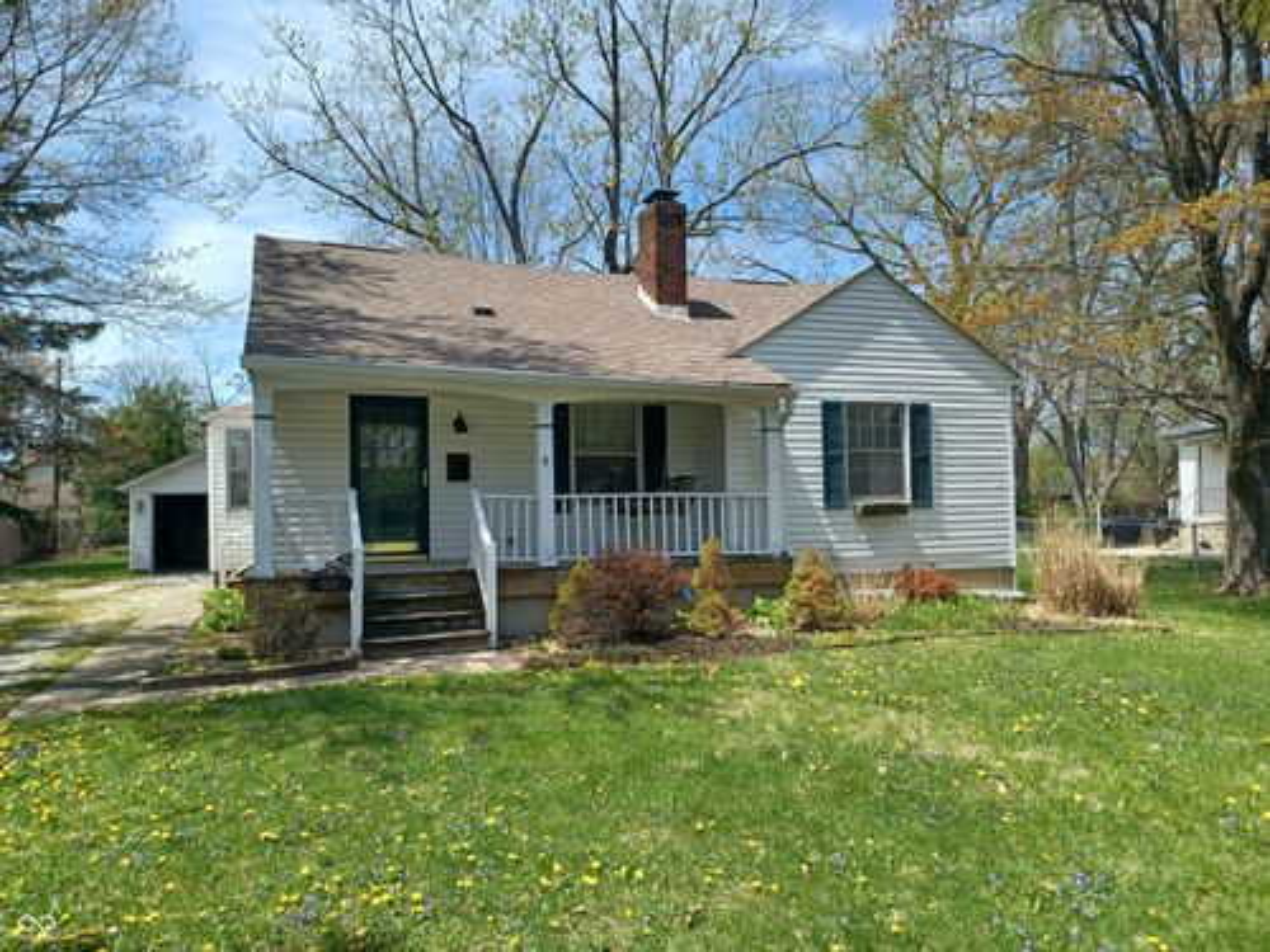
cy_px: 476
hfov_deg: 69.4
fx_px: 917
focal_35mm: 25
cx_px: 635
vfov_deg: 54.9
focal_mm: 4.6
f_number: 1.8
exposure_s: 1/329
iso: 32
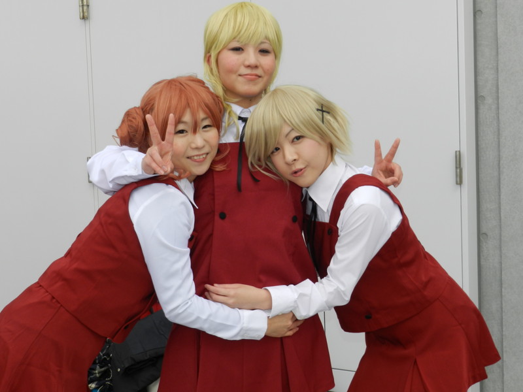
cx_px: 262
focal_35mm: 60
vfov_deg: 24.4
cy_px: 196
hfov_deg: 32.2
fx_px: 907
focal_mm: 10.7
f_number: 4.6
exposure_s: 1/400
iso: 160
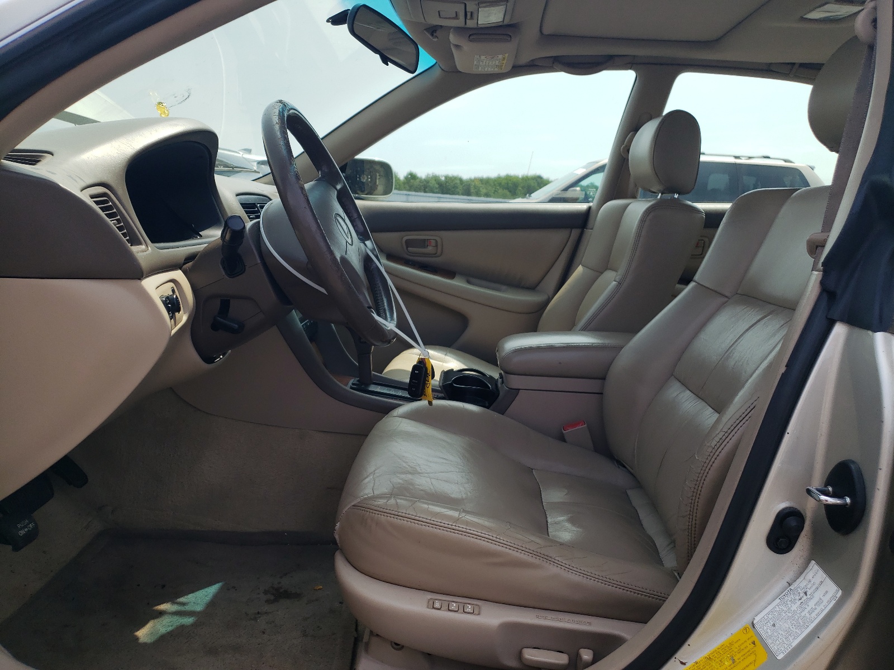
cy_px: 335
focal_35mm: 26
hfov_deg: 67.3
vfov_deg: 53.1
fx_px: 671
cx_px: 447
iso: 50
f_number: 1.5
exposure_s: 1/1667
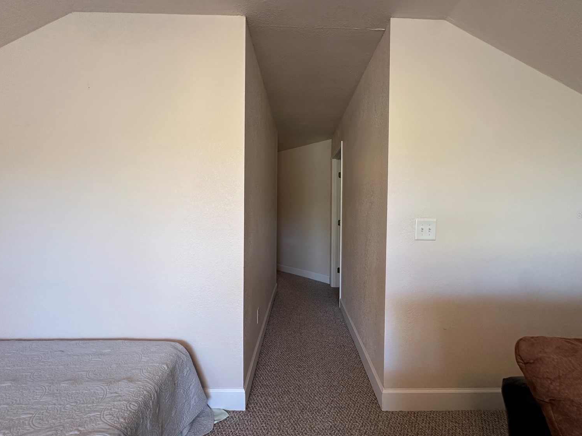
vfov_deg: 81.7
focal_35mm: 15
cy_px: 214
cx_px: 302
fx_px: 252
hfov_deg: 98.1
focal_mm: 2.22
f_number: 2.2
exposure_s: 1/60
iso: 160
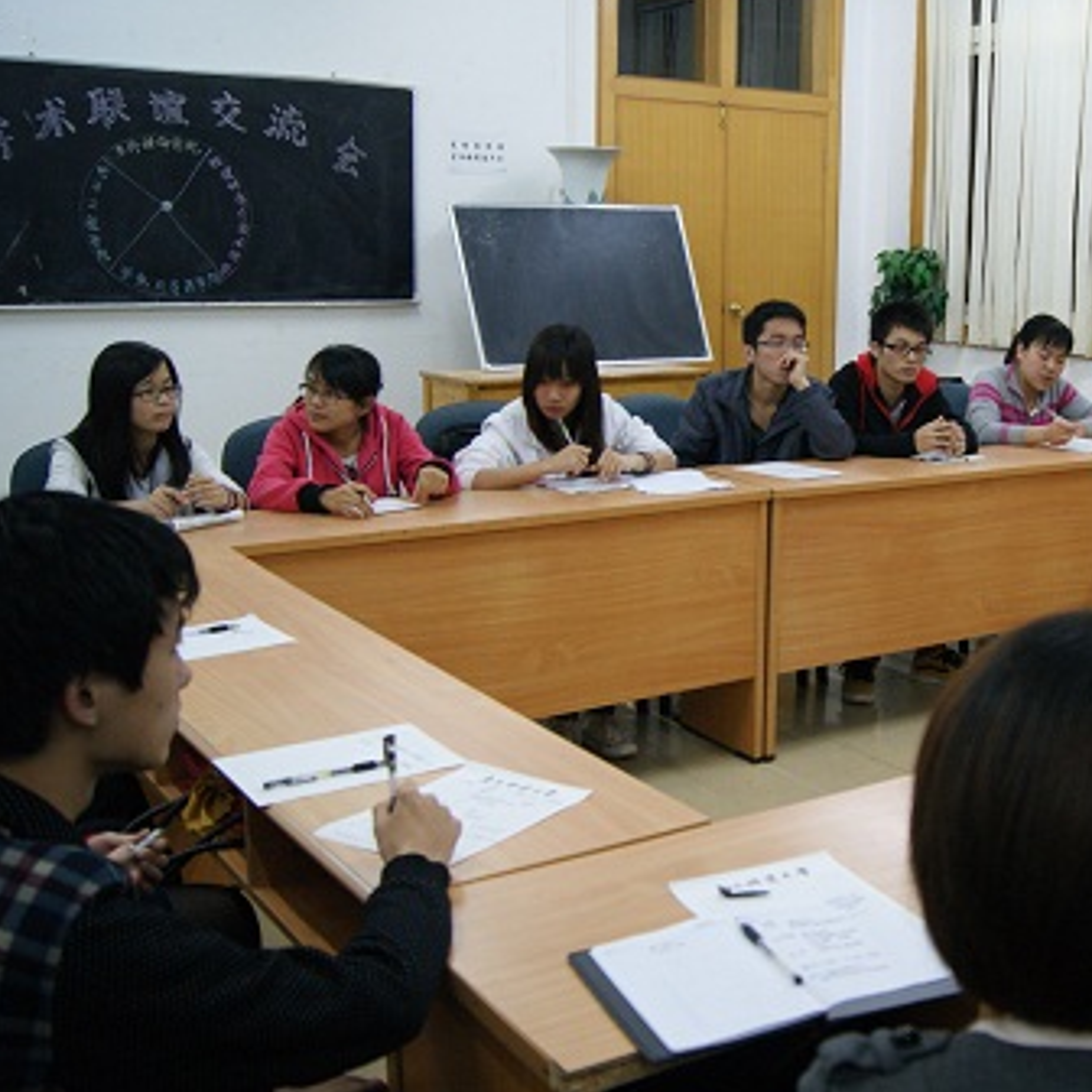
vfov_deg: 40.9
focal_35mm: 41
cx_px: 858
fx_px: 1463
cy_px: 502
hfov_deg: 39.5
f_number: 3.5
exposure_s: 1/15
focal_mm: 18
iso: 400
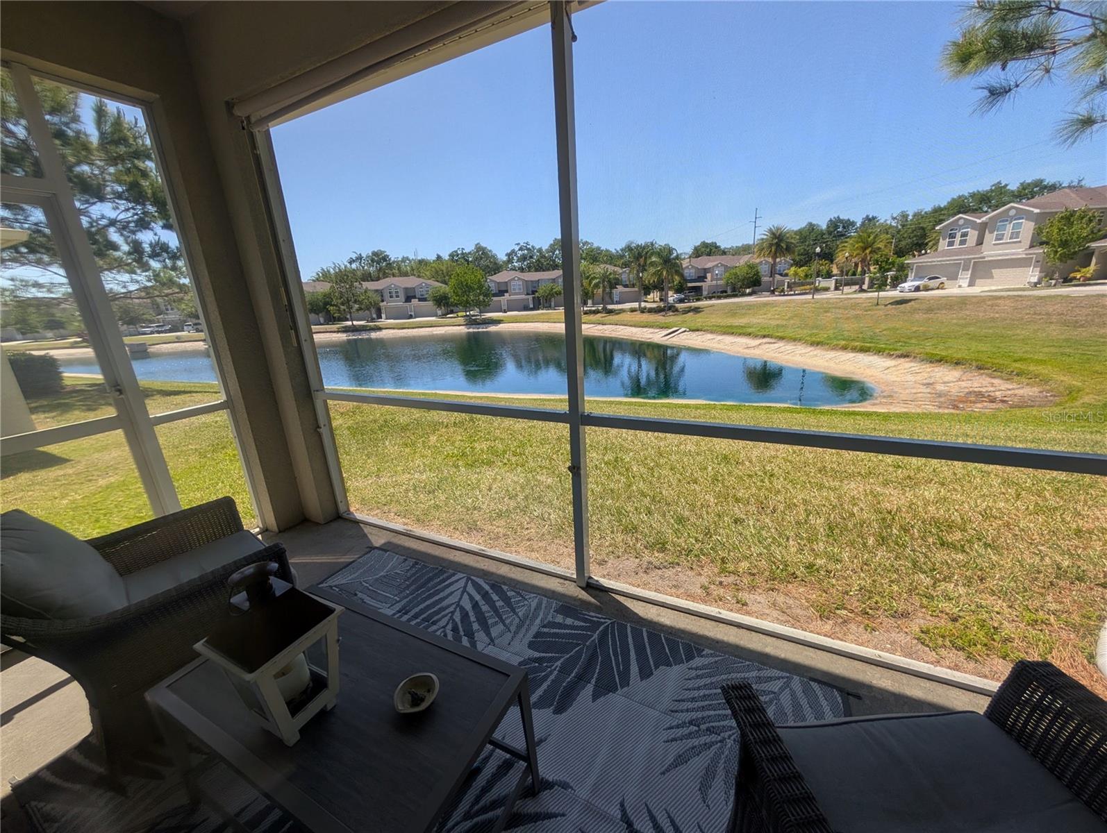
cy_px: 416
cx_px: 554
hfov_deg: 110.5
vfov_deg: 94.6
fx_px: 384
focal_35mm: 12
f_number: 1.7
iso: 56
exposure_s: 1/1582
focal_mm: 2.02
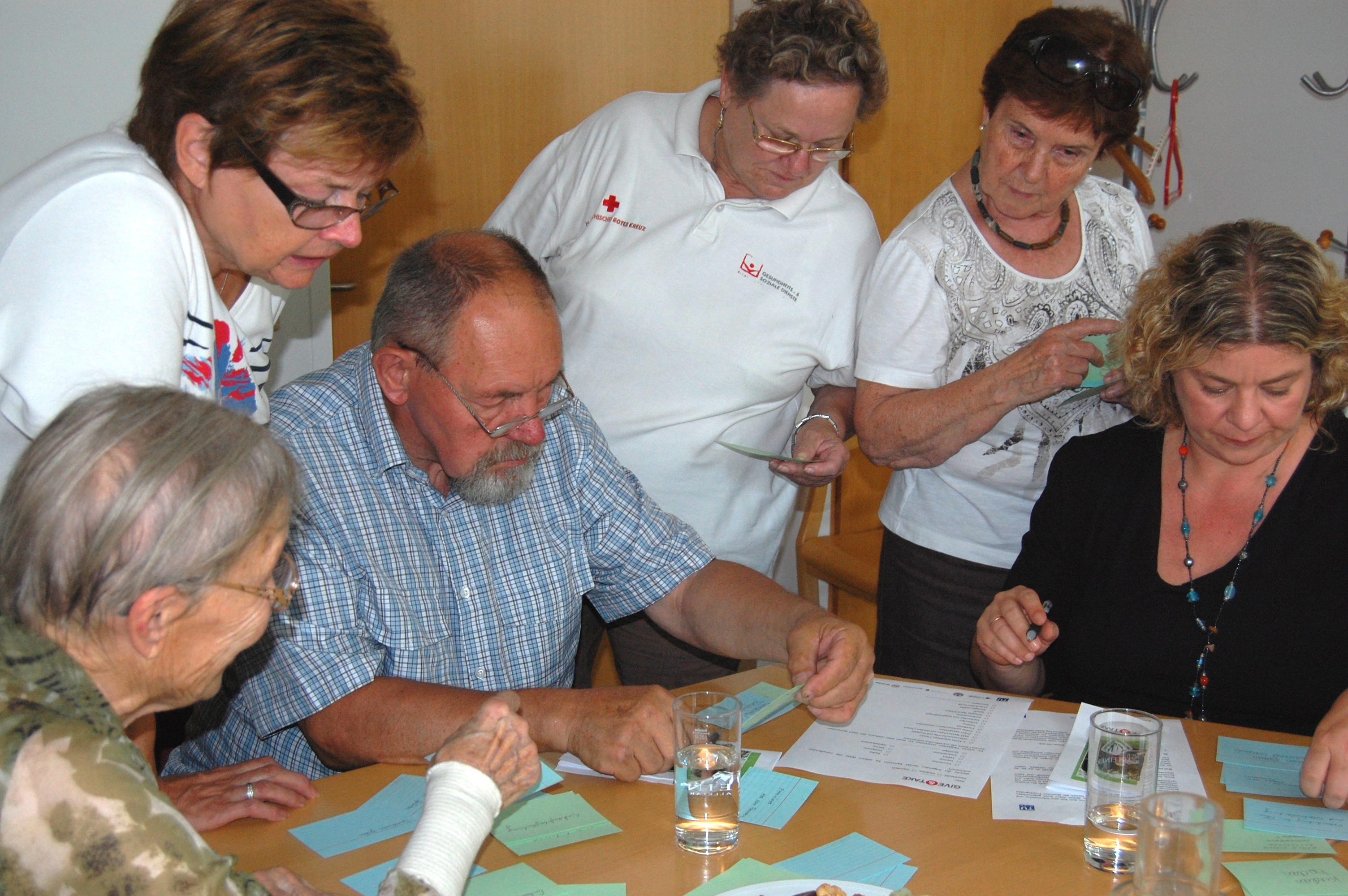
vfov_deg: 28.9
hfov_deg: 42.4
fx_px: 1740
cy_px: 448
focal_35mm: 46
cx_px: 674
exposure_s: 1/60
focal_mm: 31
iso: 400
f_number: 5.6
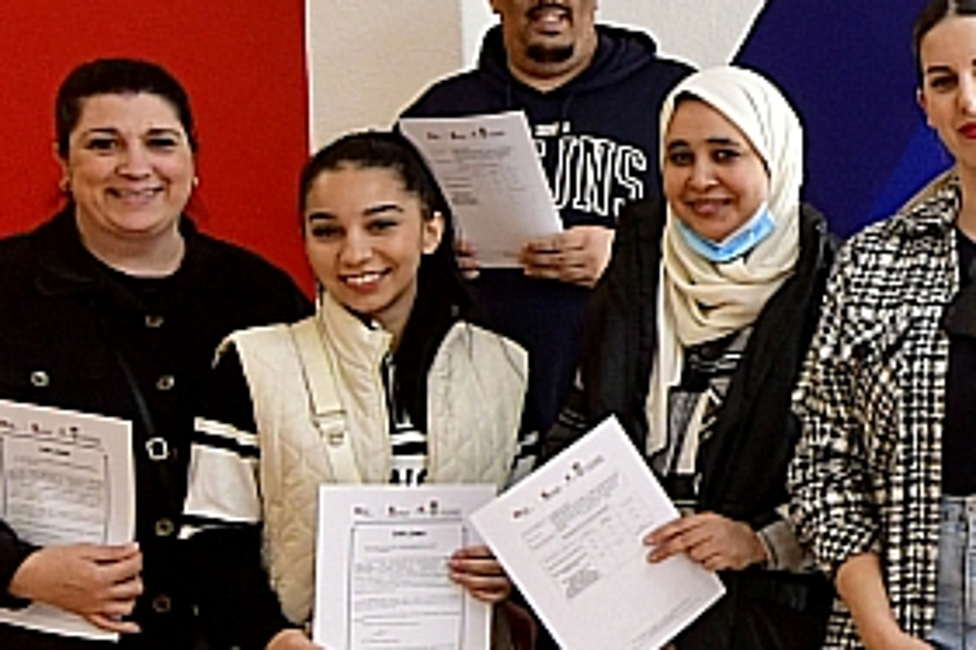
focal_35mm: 77
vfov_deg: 17.7
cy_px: 349
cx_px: 1400
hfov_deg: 22.4
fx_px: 2086
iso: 1250
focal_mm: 12
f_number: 5.6
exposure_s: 1/125
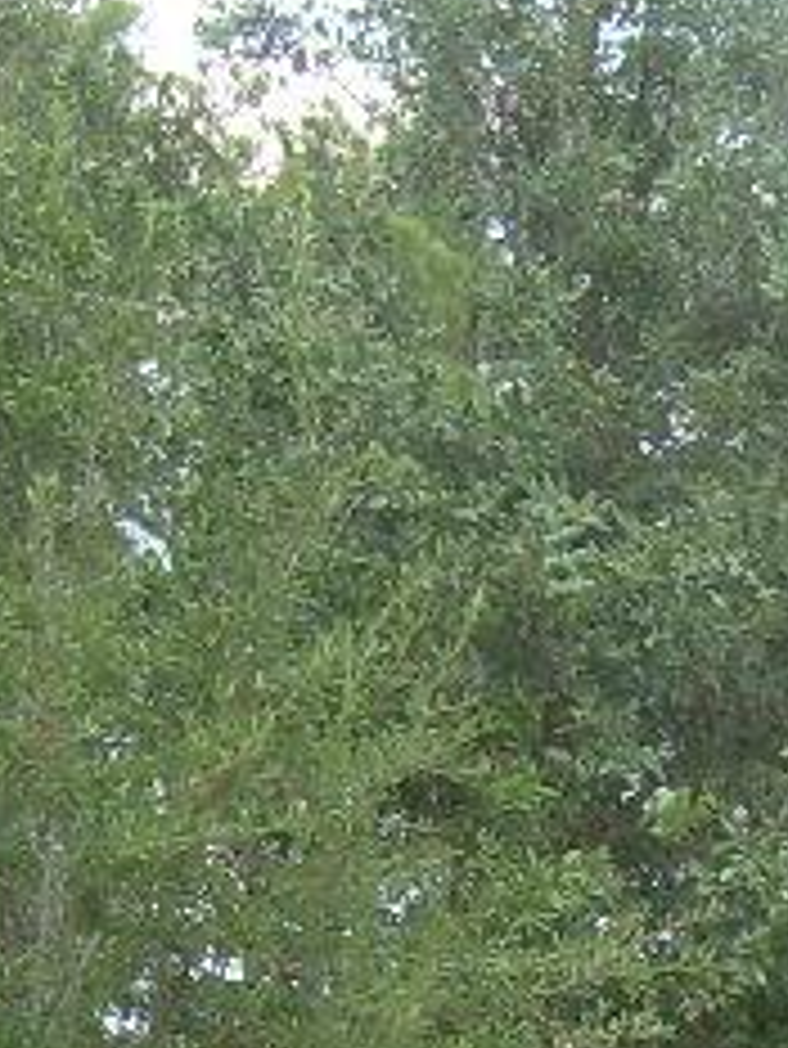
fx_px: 5064
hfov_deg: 8.6
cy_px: 1151
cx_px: 1310
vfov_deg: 11.7
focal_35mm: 167
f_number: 4.6
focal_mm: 6.3
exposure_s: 1/115
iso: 50
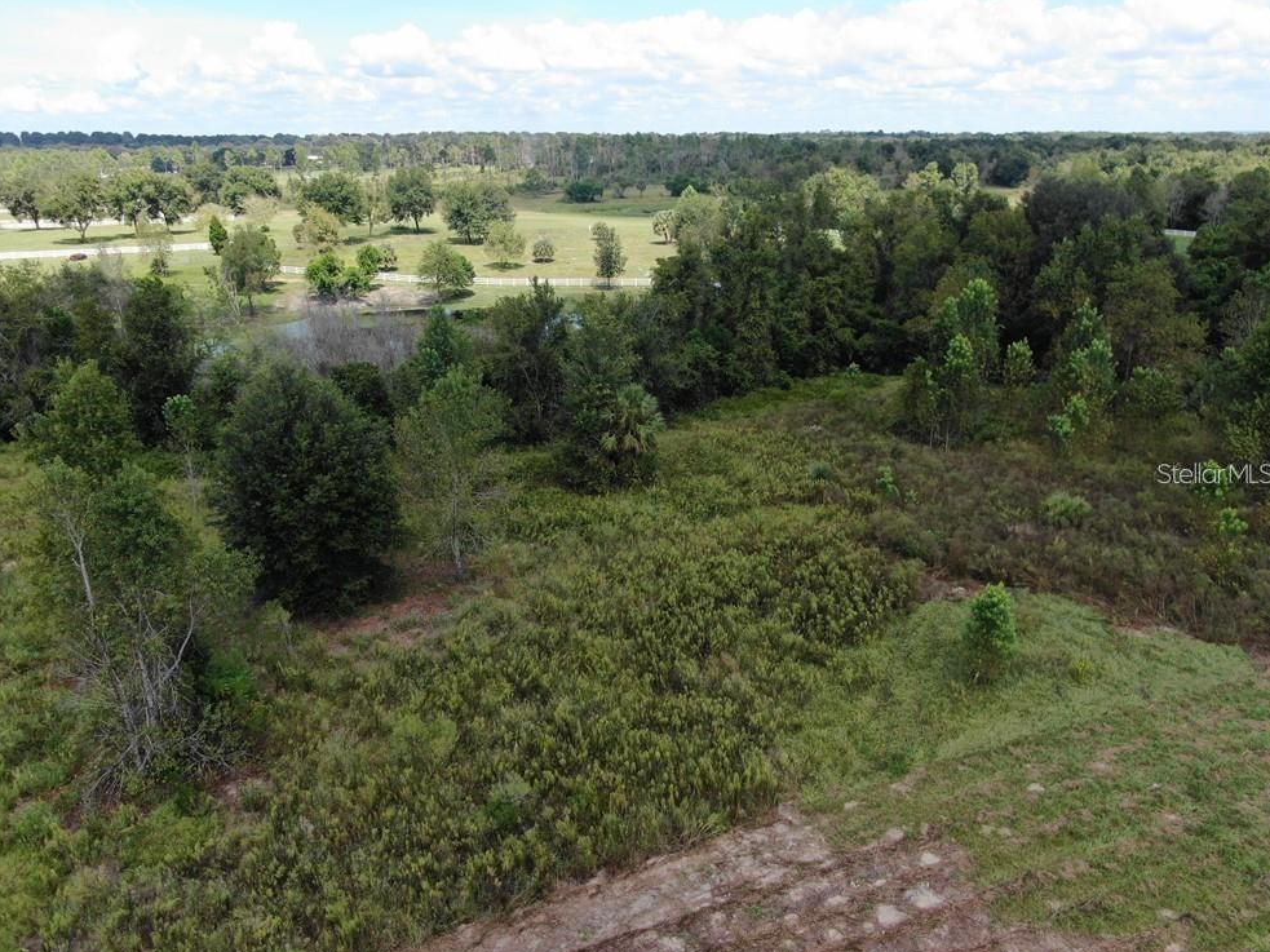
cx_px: 618
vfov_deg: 54.9
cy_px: 473
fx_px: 917
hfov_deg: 69.4
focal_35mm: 25
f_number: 2.8
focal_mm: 4.39
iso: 100
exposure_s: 1/640
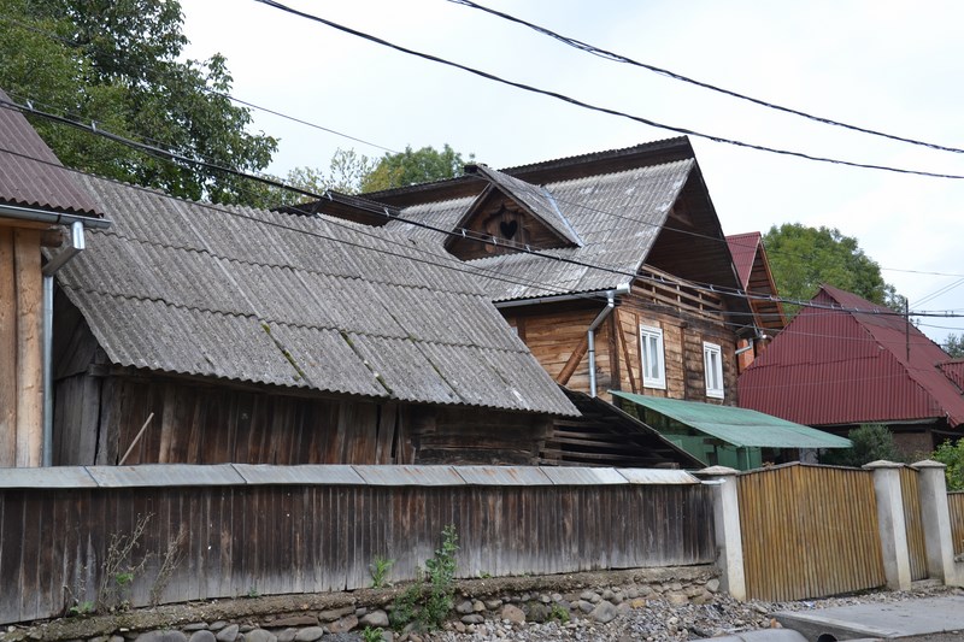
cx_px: 482
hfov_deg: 41.1
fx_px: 1285
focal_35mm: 48
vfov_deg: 28.1
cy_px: 321
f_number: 5.6
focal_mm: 32
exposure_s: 1/125
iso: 200
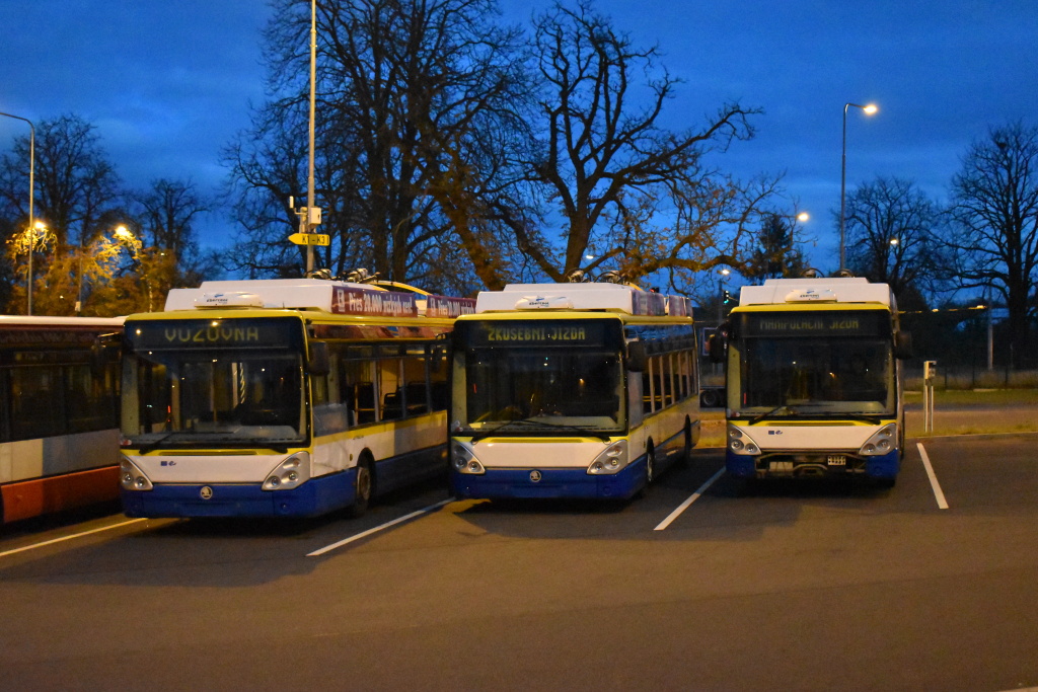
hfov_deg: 36.9
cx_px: 519
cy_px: 346
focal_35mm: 54
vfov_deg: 25.1
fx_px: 1557
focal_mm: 36
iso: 12800
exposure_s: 1/60
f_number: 4.8
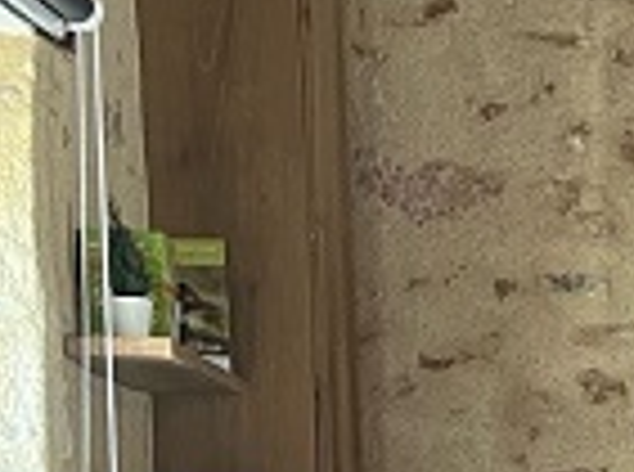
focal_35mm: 148
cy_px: 998
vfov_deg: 9.3
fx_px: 2704
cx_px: 1124
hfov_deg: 12.3
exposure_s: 1/50
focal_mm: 5.1
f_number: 1.6
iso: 125
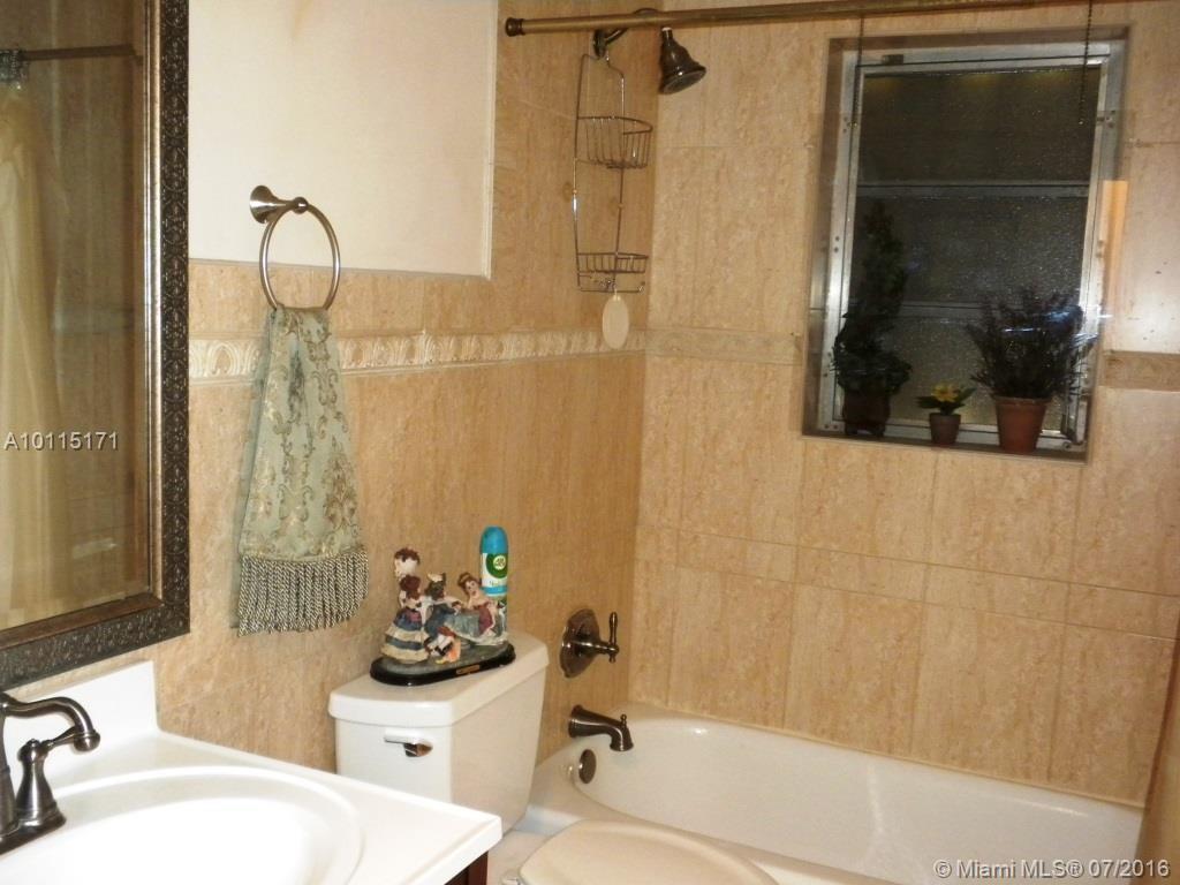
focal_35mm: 37
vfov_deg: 38.7
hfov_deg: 50.1
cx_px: 590
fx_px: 1261
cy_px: 442
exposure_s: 1/30
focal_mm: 6.6
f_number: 3.5
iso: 400
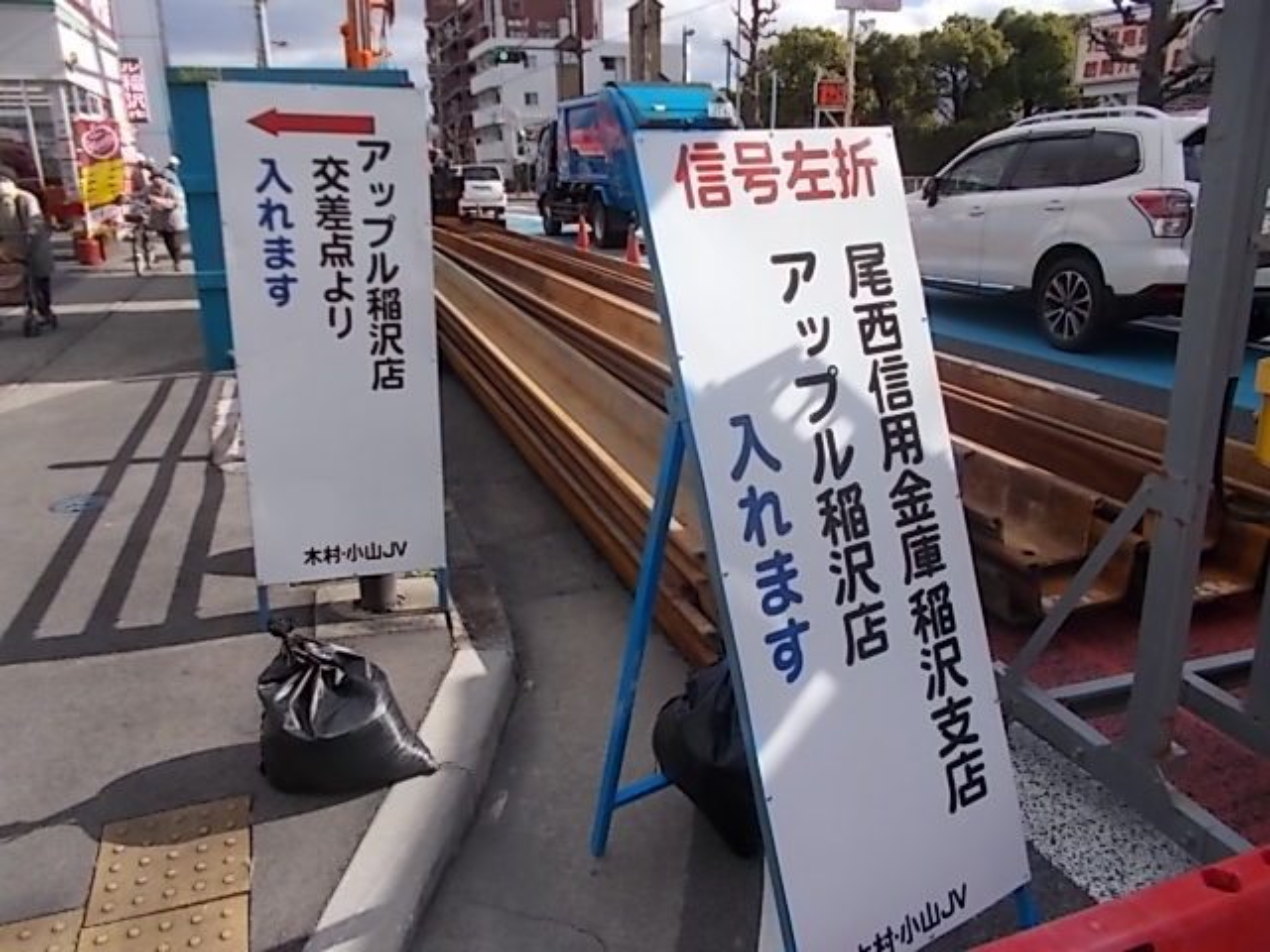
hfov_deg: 67.3
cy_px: 476
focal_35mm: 26
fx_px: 954
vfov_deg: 53.1
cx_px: 635
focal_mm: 4.6
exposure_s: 1/160
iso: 80
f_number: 8
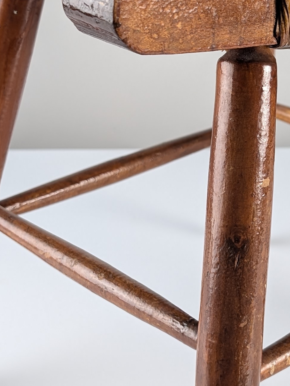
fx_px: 847
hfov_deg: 19.2
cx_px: 251
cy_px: 182
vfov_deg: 25.6
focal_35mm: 76
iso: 112
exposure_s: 1/90
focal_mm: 6.9
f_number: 1.68
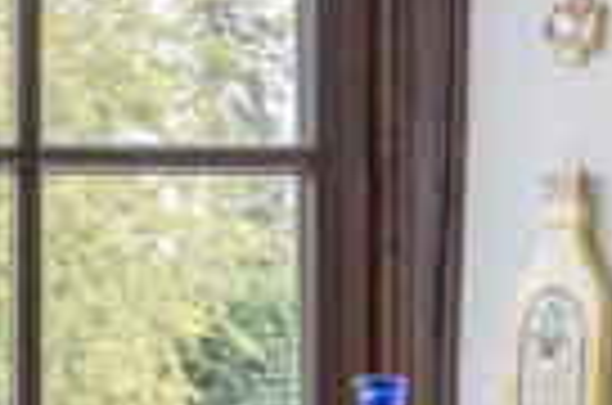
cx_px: -385
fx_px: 2951
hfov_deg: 11.2
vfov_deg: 7.8
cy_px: 421
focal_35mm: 174
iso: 100
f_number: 8
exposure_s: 1/6
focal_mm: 24
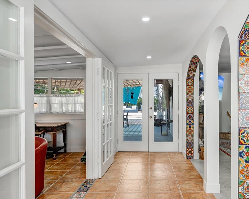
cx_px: 150
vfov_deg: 54.9
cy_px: 104
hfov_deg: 65.4
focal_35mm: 26
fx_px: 192
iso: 400
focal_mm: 22
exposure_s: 1/50
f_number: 9
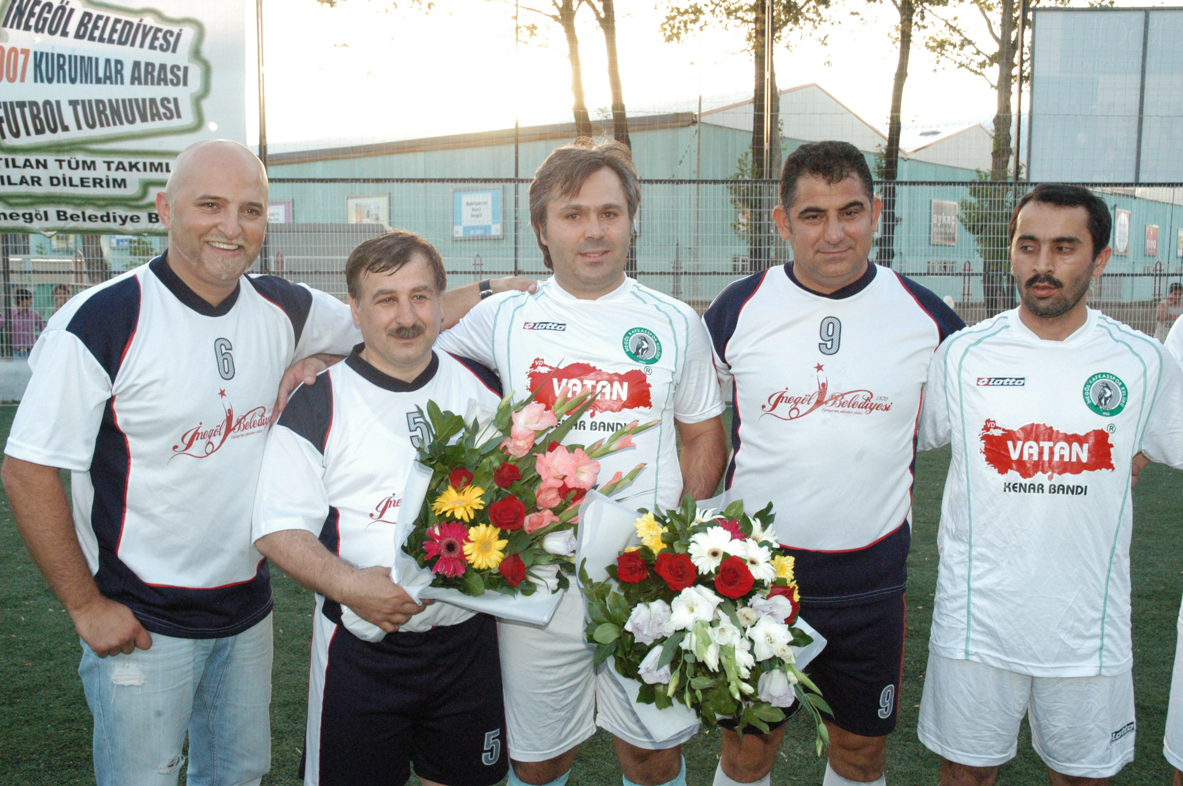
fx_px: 1231
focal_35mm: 38
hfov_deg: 51.3
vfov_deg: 35.4
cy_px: 393
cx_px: 592
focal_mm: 25
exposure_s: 1/180
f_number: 9
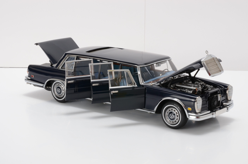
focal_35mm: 105
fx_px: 722
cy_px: 82
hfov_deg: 19.5
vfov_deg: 13.0
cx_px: 124
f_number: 20
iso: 500
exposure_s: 1/10
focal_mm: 70
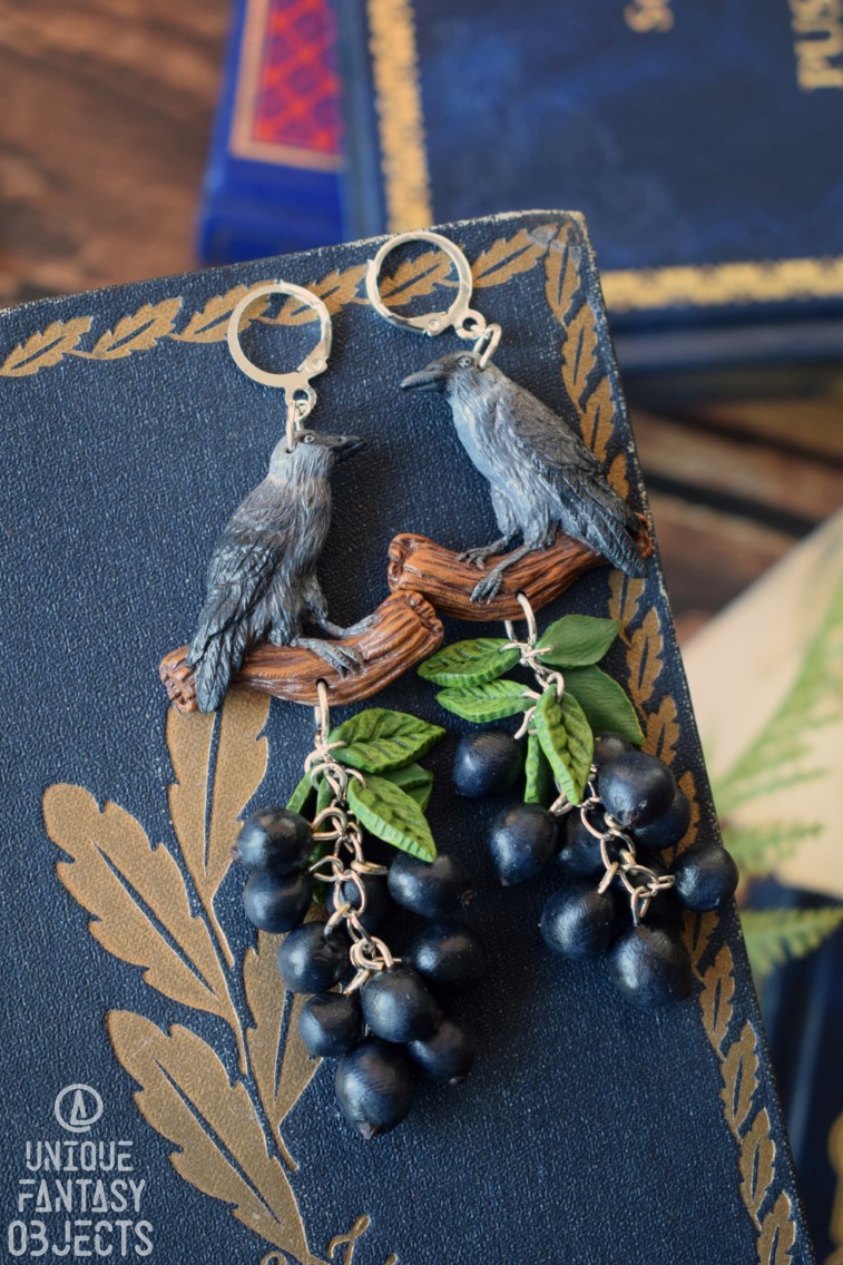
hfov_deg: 19.5
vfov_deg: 28.8
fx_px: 2459
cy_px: 636
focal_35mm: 70
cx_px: 420
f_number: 5.3
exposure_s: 1/60
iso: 800
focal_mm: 46
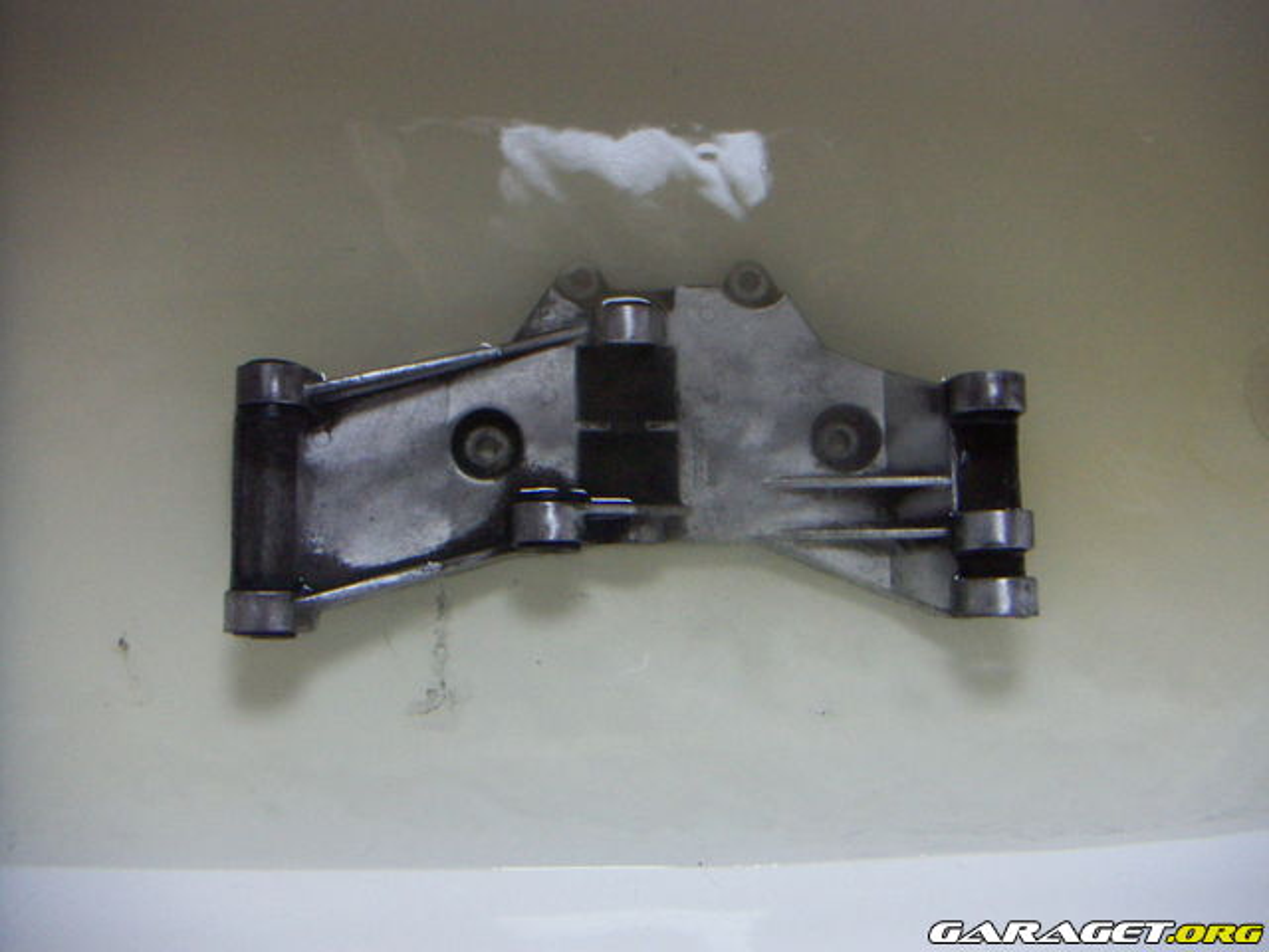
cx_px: 634
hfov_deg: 51.4
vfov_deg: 39.7
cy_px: 476
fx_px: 1320
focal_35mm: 36
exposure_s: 1/50
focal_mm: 4.7
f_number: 2.8
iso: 160
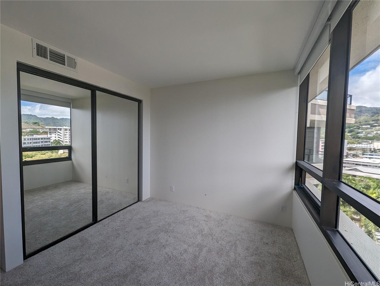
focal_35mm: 13
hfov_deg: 106.1
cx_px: 190
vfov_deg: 90.1
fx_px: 143
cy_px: 143
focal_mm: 1.95
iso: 47
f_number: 2.2
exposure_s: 1/266
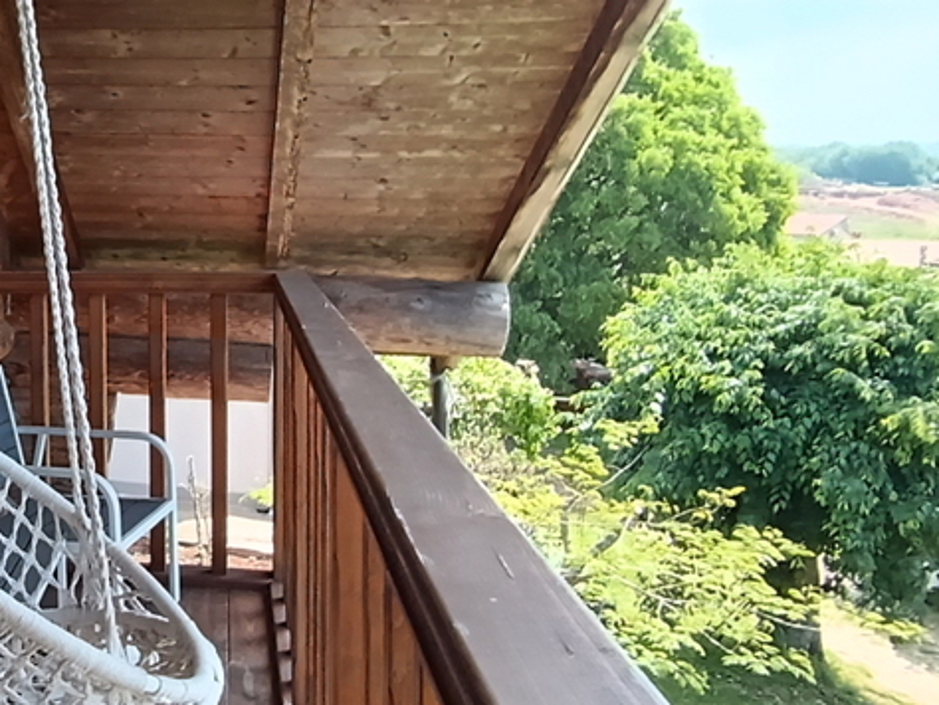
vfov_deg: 33.5
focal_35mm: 43
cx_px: -12
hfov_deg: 38.6
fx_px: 1167
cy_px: 289
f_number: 2.2
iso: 100
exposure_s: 1/129
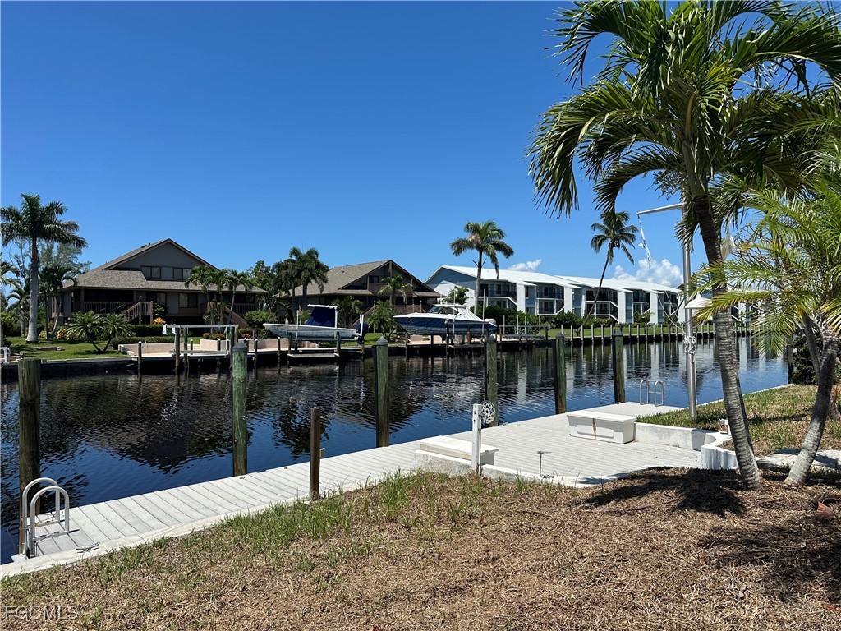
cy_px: 316
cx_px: 420
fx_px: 583
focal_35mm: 24
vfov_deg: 56.8
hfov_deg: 71.6
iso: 80
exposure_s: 1/5848
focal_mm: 6.86
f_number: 1.78
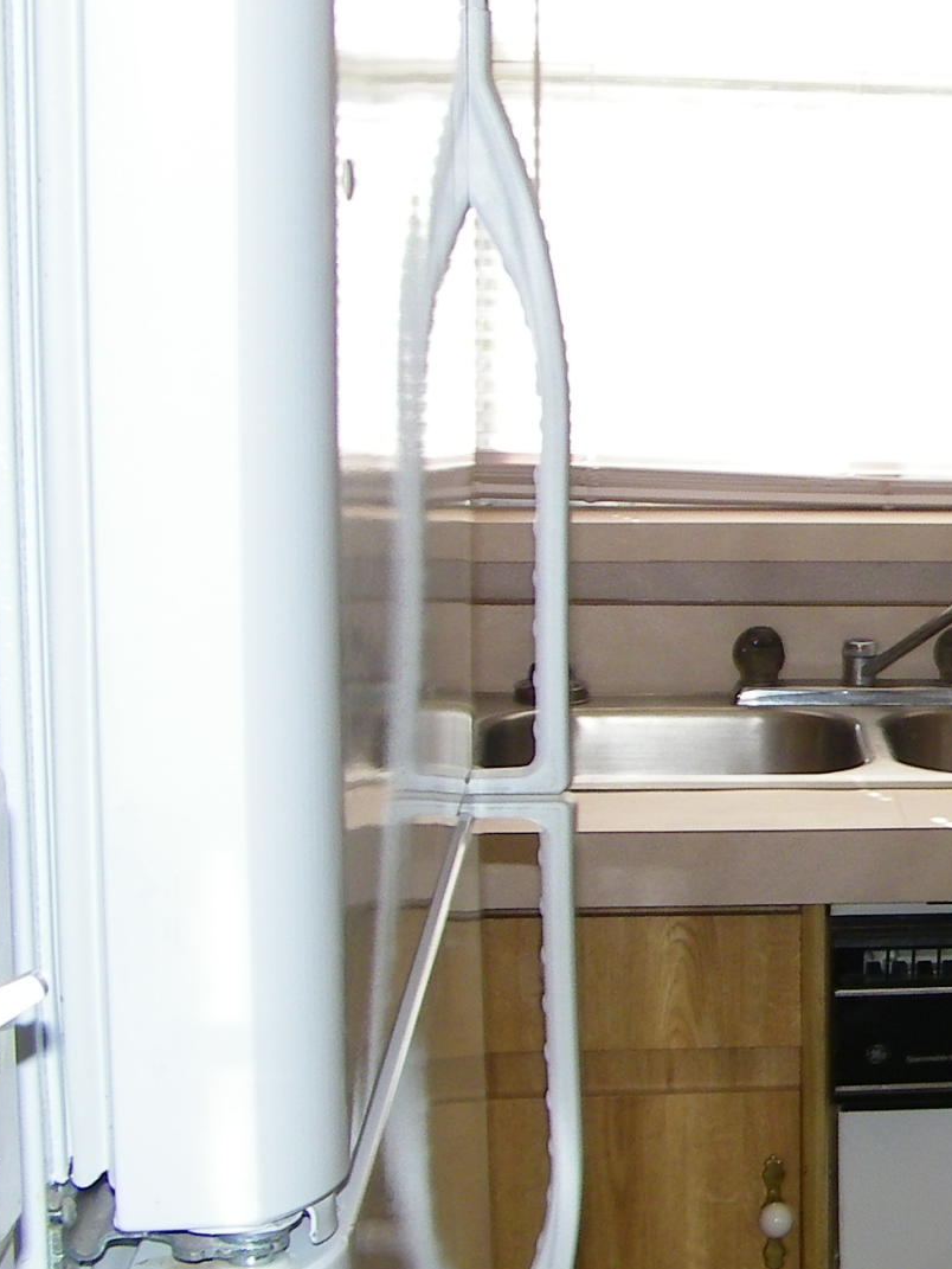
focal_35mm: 84
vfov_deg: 23.2
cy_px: 762
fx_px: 3078
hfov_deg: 16.0
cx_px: 1474
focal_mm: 5.4
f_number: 3.6
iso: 80
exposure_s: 1/60
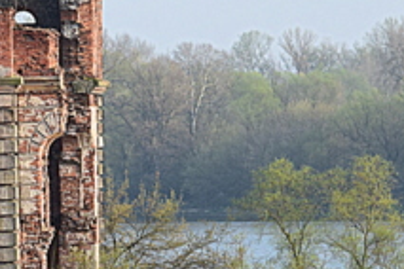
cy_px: 174
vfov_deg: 3.0
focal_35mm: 451
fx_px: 5061
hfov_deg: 4.5
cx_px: -243
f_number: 10
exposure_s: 1/200
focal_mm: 80
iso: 400
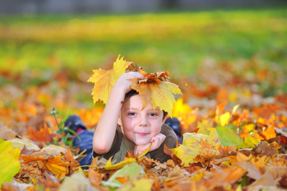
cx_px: 144
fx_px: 1593
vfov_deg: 6.9
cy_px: 96
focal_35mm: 200
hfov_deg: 10.3
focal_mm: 200
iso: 200
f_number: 3.5
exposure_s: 1/250
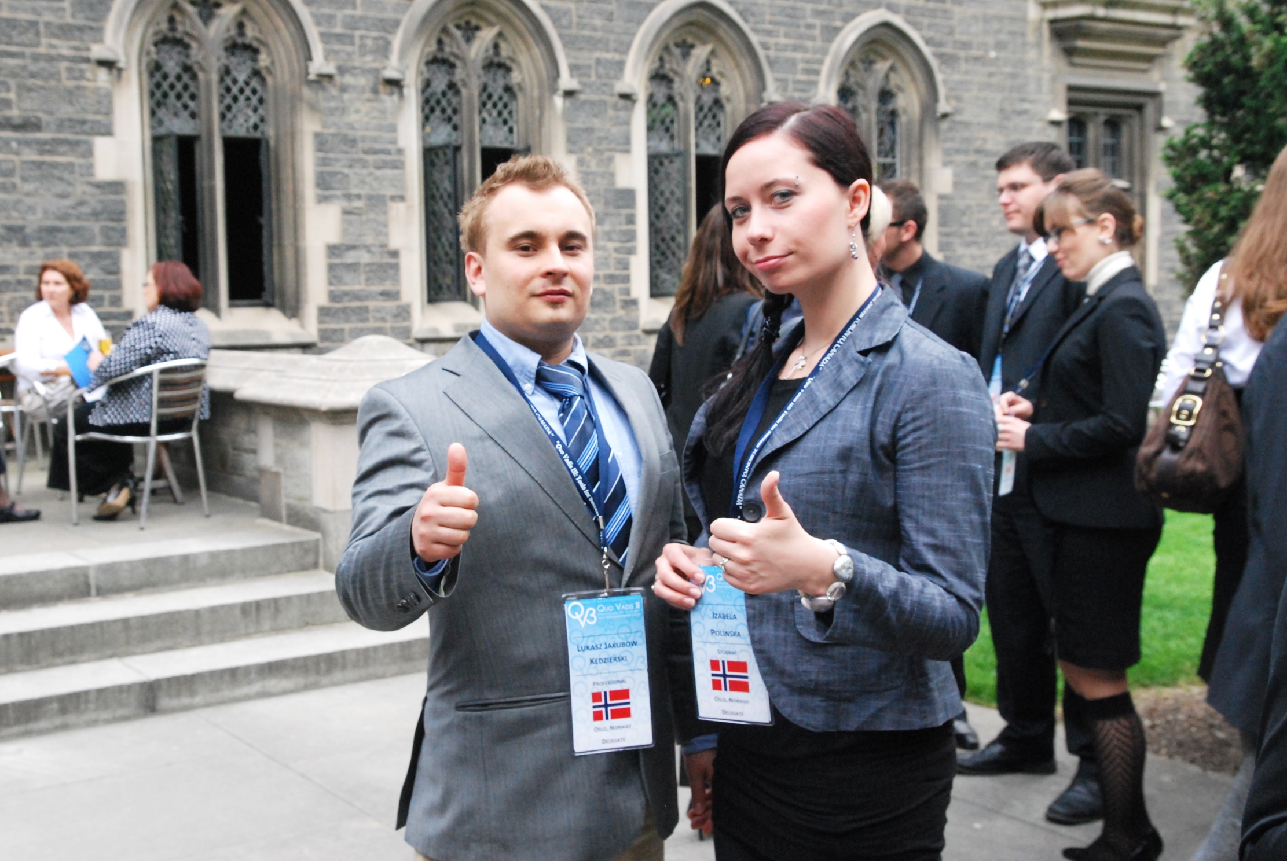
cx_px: 644
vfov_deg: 33.1
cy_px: 430
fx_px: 1450
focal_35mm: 40
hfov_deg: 47.9
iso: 1600
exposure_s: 1/160
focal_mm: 27
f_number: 6.3
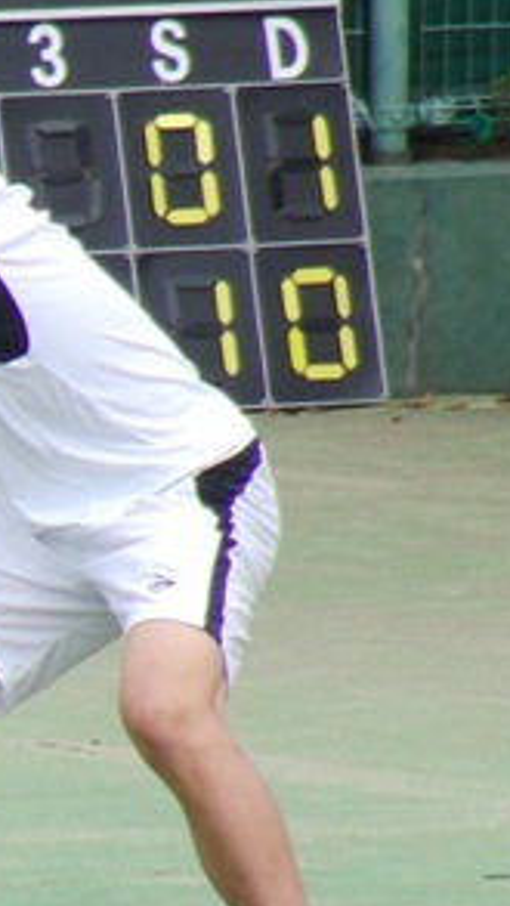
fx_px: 29761
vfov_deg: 1.7
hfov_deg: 1.0
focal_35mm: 1239
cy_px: 492
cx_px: -365
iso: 100
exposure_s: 1/640
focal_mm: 92
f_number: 4.5
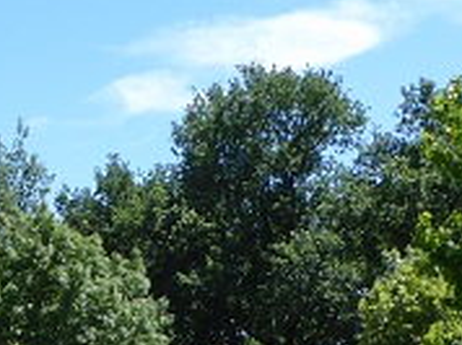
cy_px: 363
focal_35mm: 108
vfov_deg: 13.4
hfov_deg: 15.9
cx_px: -327
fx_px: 1439
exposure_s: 1/500
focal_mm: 4.3
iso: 80
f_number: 3.3
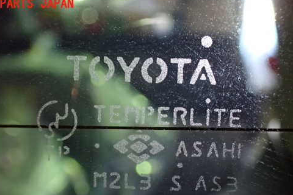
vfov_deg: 33.8
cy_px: 133
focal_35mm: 39
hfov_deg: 49.6
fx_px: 317
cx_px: 146
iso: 1250
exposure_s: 1/30
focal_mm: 5.4
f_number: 2.3
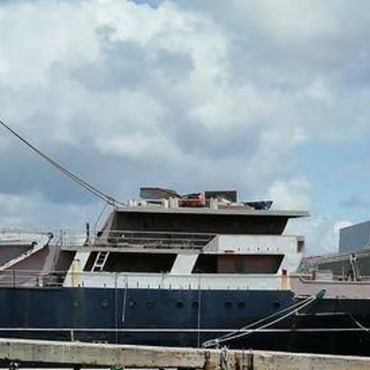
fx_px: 1076
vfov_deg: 18.1
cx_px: 309
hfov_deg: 19.3
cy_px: 493
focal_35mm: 89
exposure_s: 1/3040
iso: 50
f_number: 1.8
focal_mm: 3.96
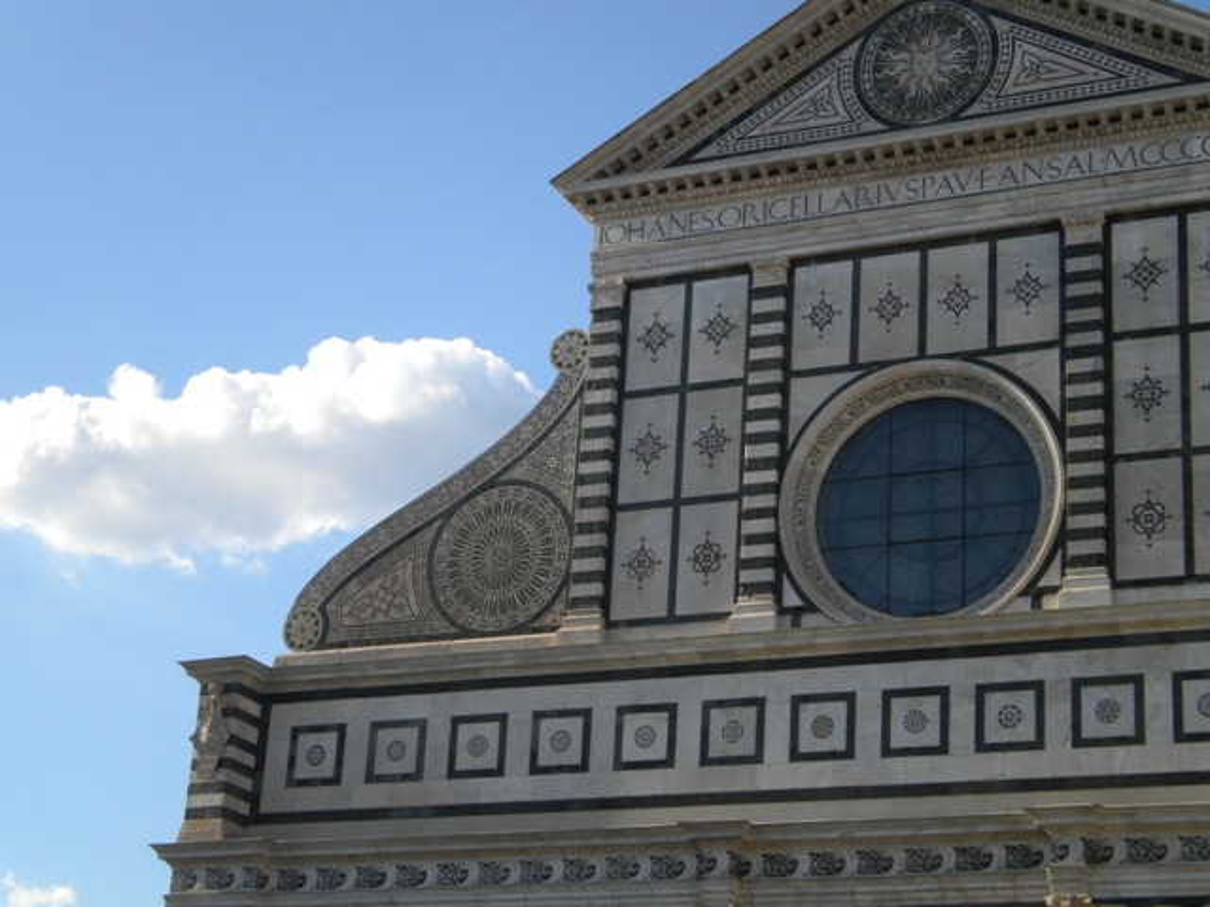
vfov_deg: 21.6
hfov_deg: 28.6
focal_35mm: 68
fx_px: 2377
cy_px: 454
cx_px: 605
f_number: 6.5
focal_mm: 12.3
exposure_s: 1/305
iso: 80
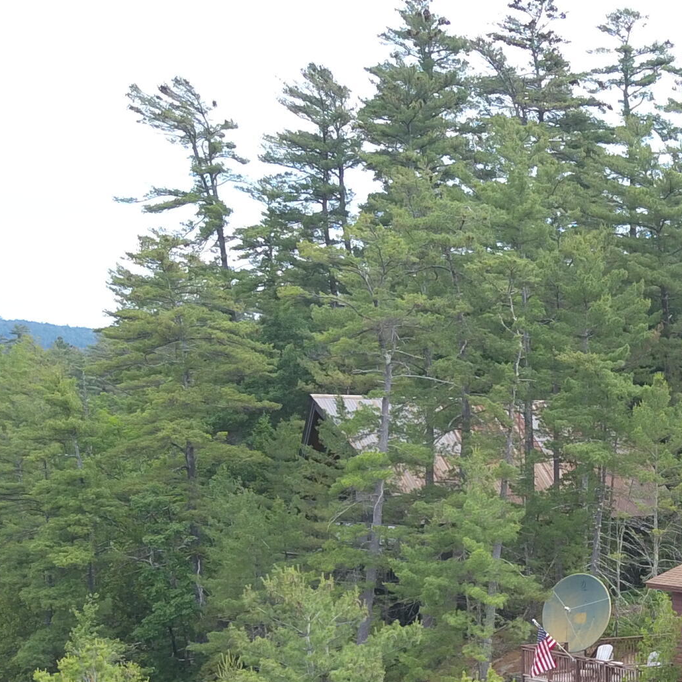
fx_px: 1471
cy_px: 608
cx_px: 699
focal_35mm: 66
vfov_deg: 25.3
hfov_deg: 24.8
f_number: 2.2
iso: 100
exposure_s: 1/406
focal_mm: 4.73
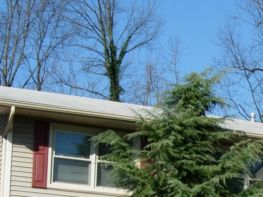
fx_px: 972
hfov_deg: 14.8
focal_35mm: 128
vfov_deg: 11.2
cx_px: 328
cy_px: 286
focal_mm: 7.8
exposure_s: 1/627
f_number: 4.8
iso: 64
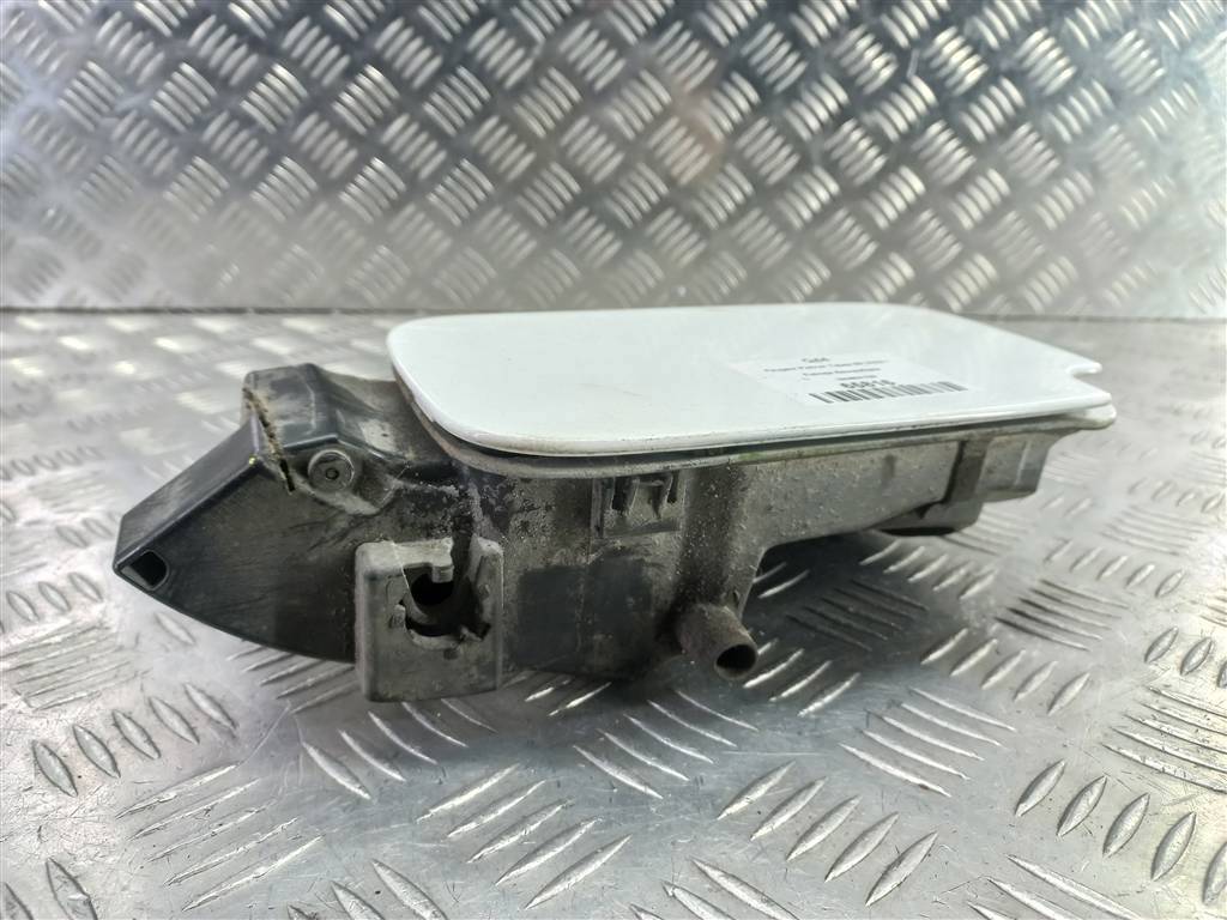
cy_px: 460
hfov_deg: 69.4
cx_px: 614
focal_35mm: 25
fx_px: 886
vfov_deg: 54.9
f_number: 1.8
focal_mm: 4.6
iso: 100
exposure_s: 1/50
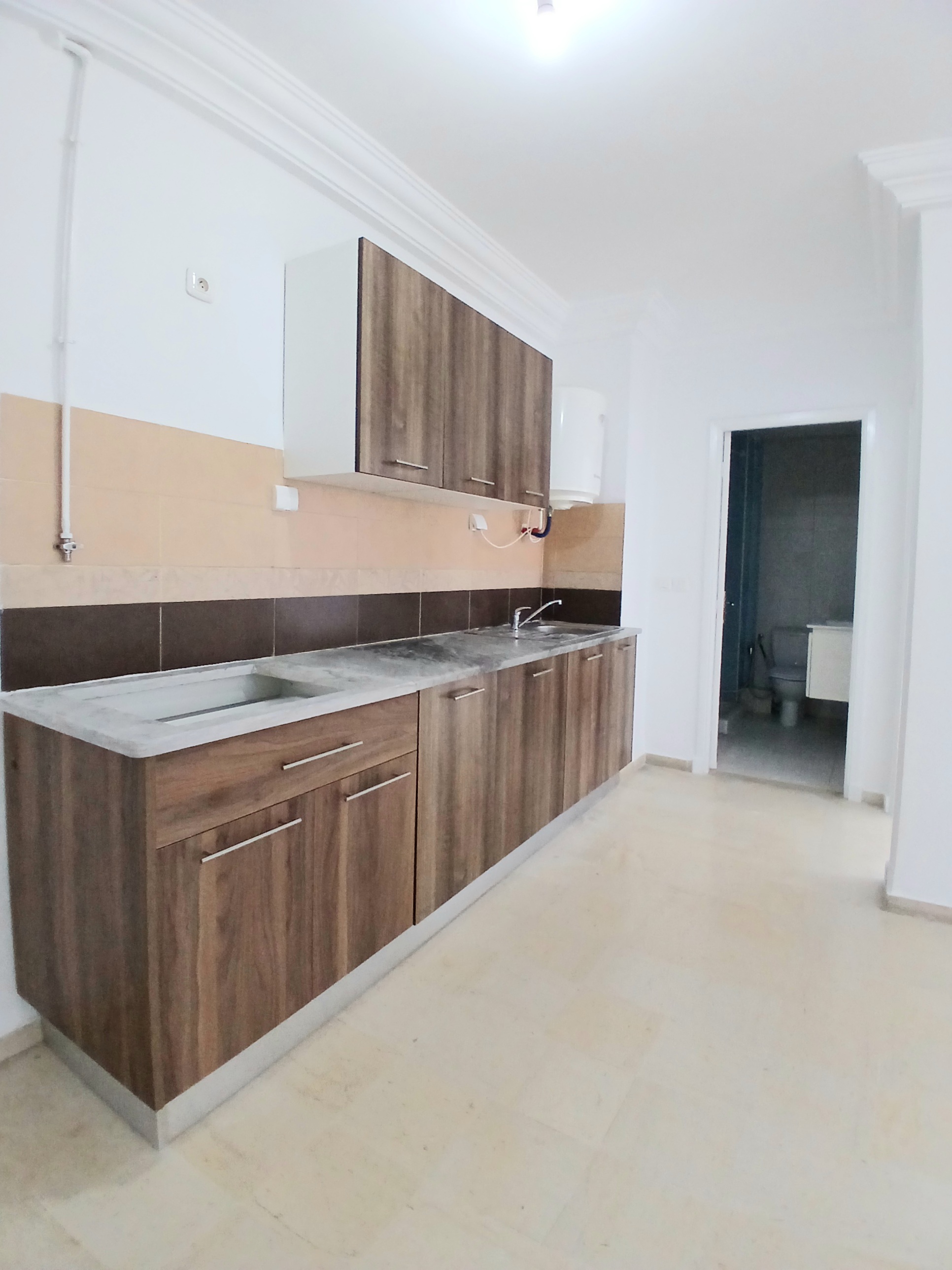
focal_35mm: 17
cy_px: 635
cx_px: 476
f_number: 2.2
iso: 160
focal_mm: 1.4
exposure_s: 1/33.3
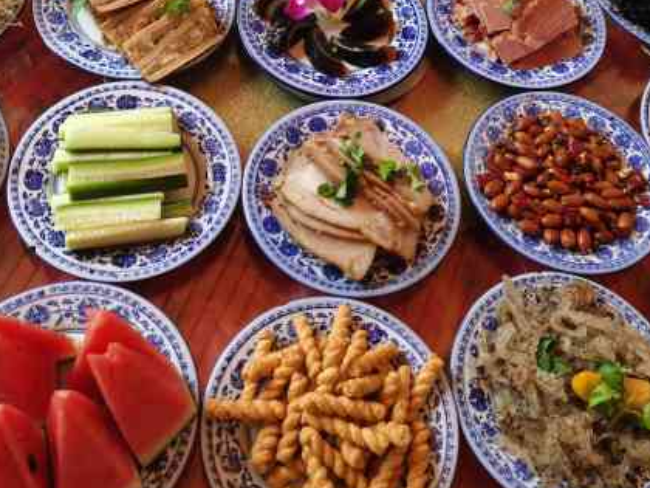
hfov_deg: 42.1
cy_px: 92
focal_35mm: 45
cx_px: 336
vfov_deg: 31.3
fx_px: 845
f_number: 1.6
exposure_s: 1/50
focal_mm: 5.56
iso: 100
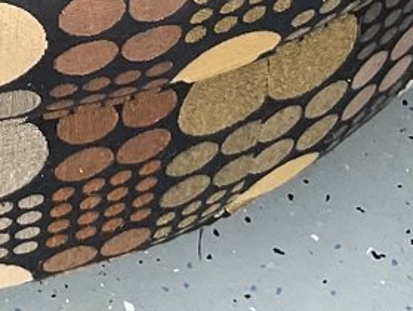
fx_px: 1876
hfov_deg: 12.2
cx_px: -135
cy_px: -324
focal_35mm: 157
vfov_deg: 8.9
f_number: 1.8
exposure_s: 1/122
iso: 64
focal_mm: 3
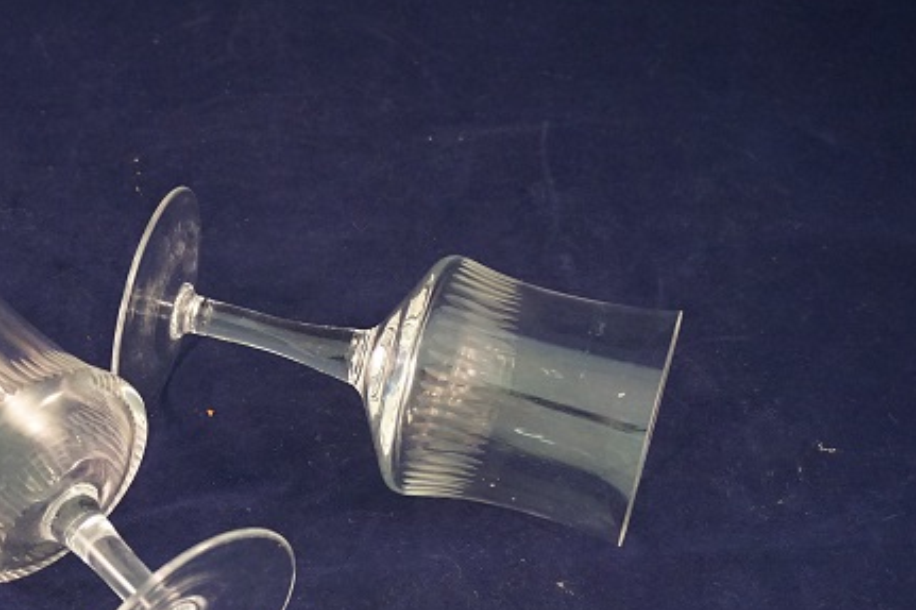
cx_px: 234
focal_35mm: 76
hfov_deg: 26.4
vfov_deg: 17.9
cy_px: 423
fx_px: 1930
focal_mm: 29
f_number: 4.5
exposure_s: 1/30
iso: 3200
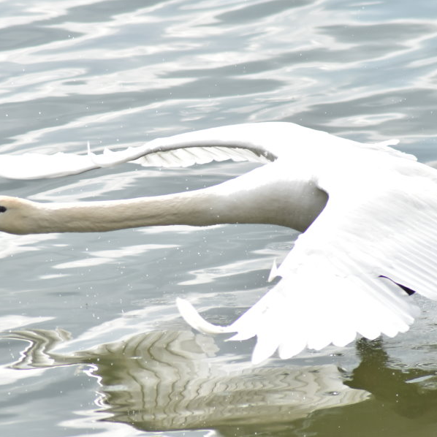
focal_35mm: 576
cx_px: 151
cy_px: 218
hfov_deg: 3.0
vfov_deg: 3.0
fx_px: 8227
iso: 1000
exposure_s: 1/2500
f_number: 9
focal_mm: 300
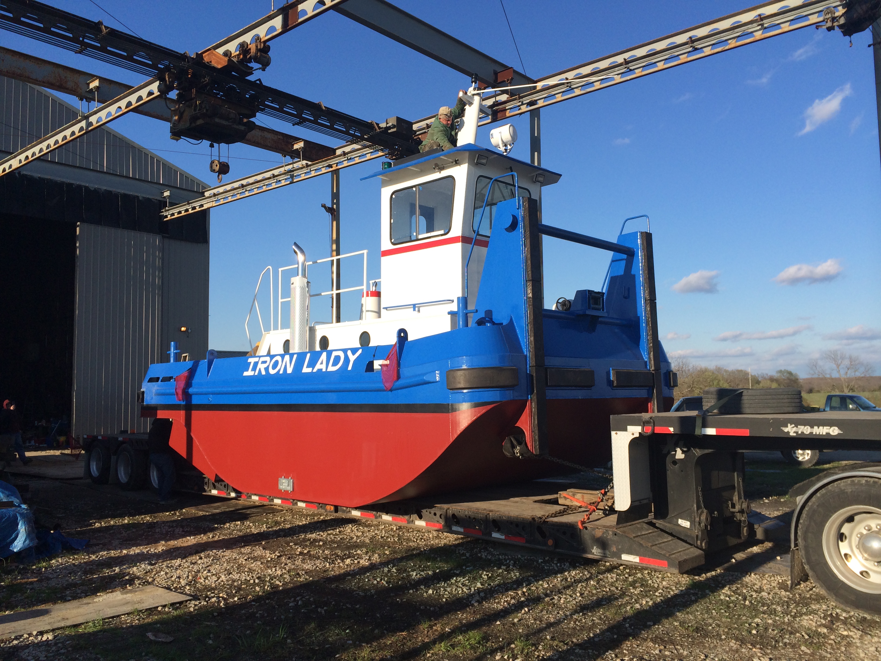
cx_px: 440
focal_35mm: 30
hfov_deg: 60.0
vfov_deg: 46.8
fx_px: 764
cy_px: 330
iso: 32
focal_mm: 4.12
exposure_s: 1/1709
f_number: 2.2
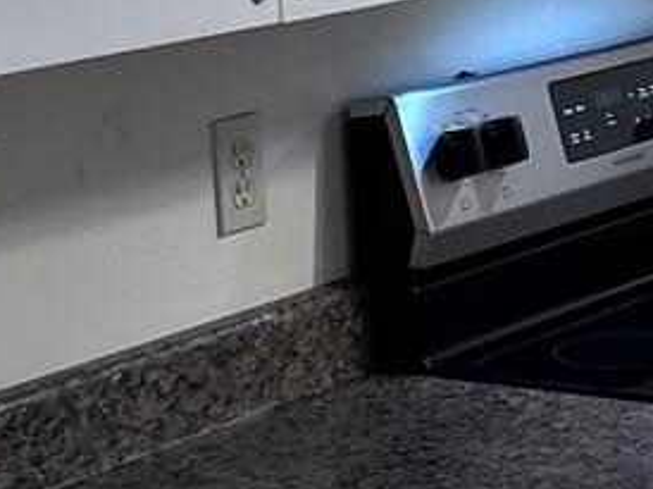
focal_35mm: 152
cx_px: 846
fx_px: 2865
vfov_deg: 9.7
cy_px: 227
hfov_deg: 12.6
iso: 80
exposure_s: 1/60
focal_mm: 5.1
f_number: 1.6
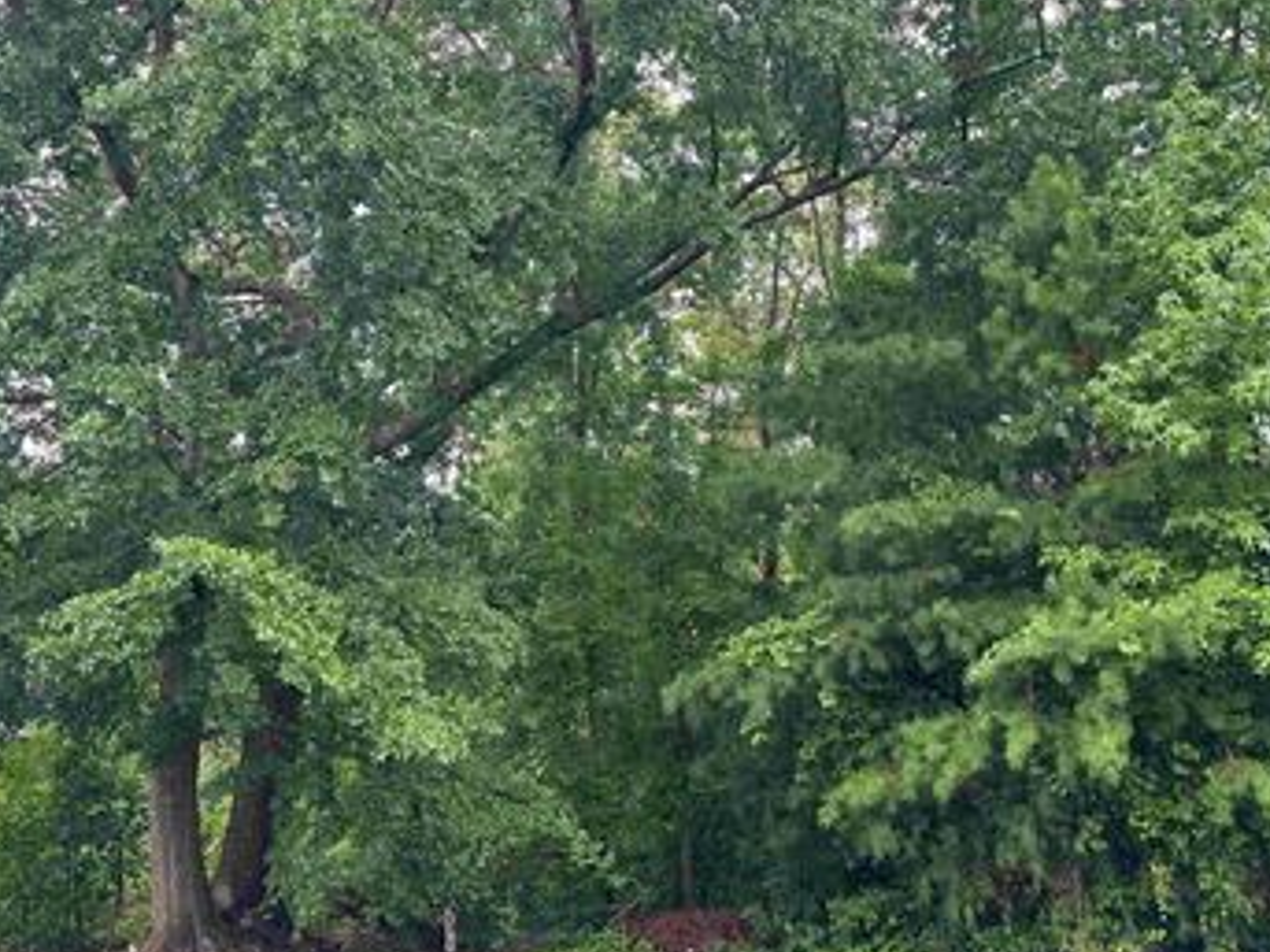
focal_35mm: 35
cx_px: 792
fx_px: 1284
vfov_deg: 40.6
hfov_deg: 52.1
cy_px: 428
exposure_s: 1/328
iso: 80
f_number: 1.78
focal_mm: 6.86
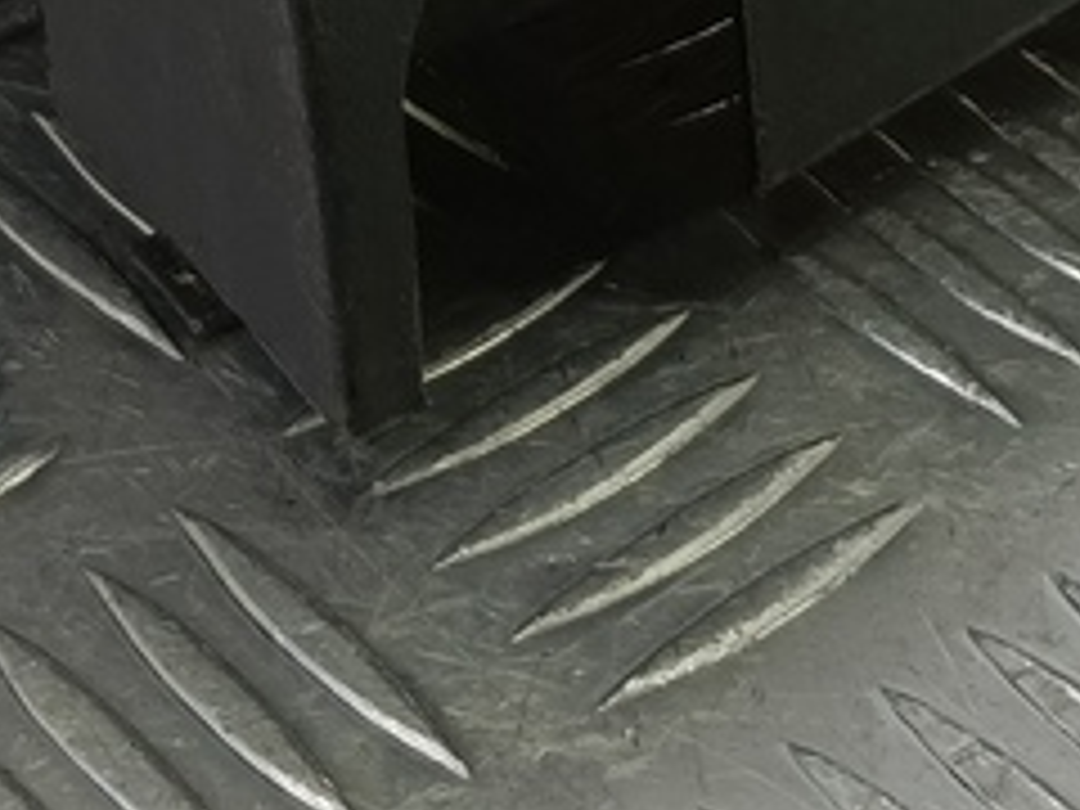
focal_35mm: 98
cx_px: 544
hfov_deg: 20.0
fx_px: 3058
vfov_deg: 13.7
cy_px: -585
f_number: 1.6
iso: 118
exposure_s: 1/100
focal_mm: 4.11
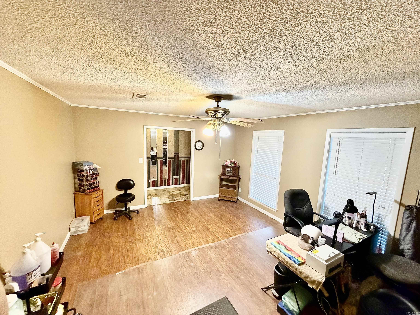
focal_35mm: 14
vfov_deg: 85.7
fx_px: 170
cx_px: 210
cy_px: 158
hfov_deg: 102.1
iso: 500
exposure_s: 1/60
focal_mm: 2.22
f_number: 2.2
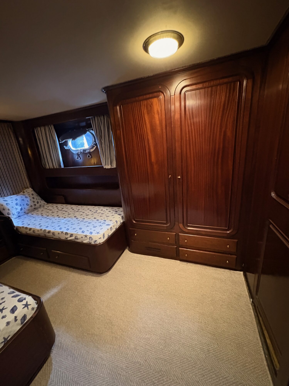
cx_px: 144
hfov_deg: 85.7
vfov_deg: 102.1
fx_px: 156
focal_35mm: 14
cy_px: 193
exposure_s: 1/25
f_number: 2.2
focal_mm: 2.22
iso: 1600
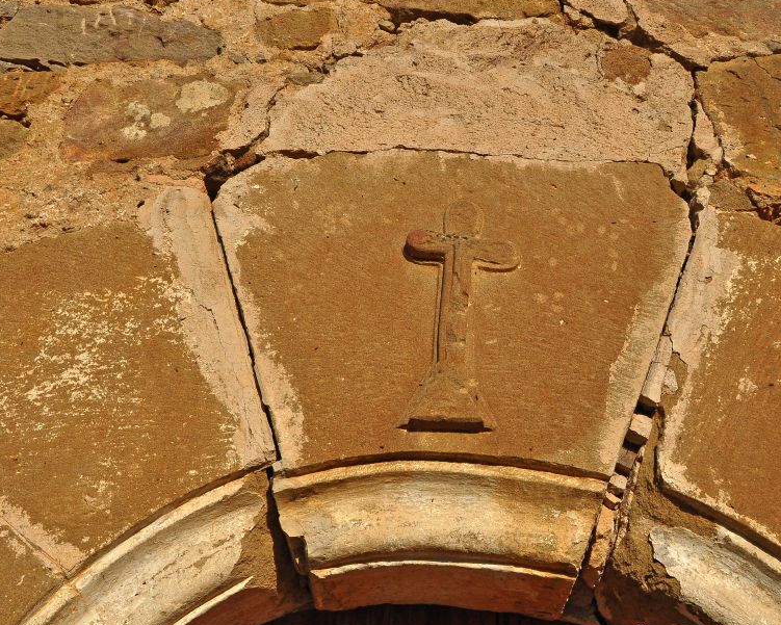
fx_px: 1063
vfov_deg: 32.7
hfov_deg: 40.3
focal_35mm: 46
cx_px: 399
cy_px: 334
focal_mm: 24
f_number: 11
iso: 500
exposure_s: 1/500
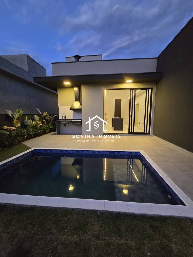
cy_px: 128
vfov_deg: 106.2
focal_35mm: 13
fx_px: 97
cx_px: 96
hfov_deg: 89.9
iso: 1000
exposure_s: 1/60
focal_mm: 2.2
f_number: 2.2
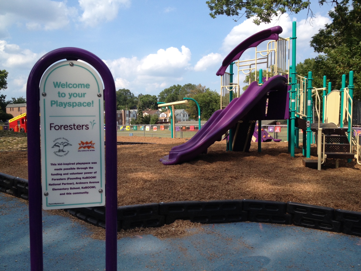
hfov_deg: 52.6
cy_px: 136
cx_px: 180
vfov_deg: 40.7
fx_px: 365
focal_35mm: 35
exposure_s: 1/1255
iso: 50
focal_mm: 4.28
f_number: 2.4
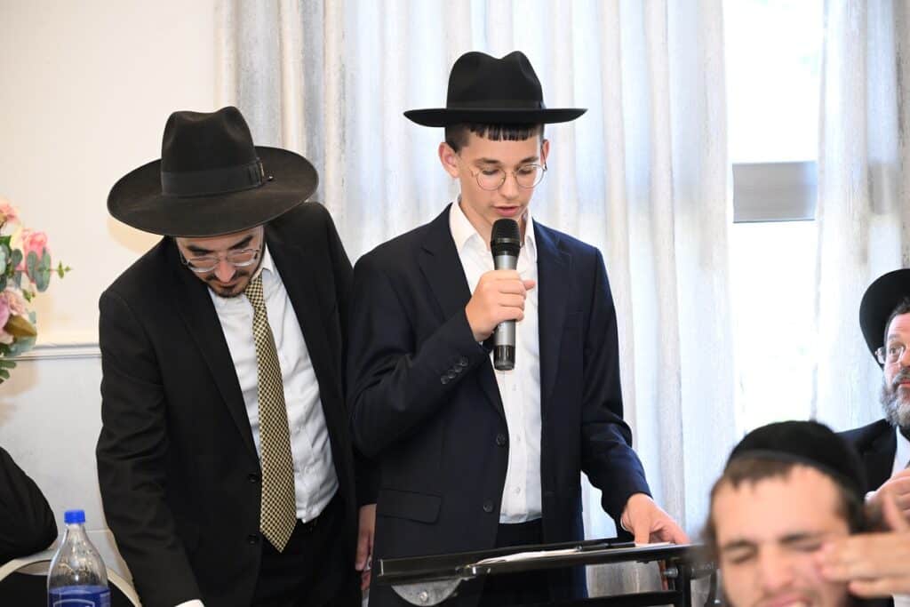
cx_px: 455
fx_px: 2553
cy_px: 304
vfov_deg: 13.6
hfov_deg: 20.2
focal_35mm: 101
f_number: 4.5
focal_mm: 101
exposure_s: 1/200
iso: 2500
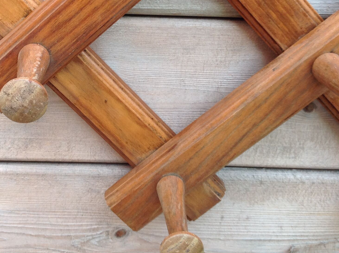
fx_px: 606
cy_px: 54
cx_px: 126
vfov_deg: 23.3
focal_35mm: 62
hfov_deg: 31.1
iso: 50
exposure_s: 1/176
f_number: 2.4
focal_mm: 4.28
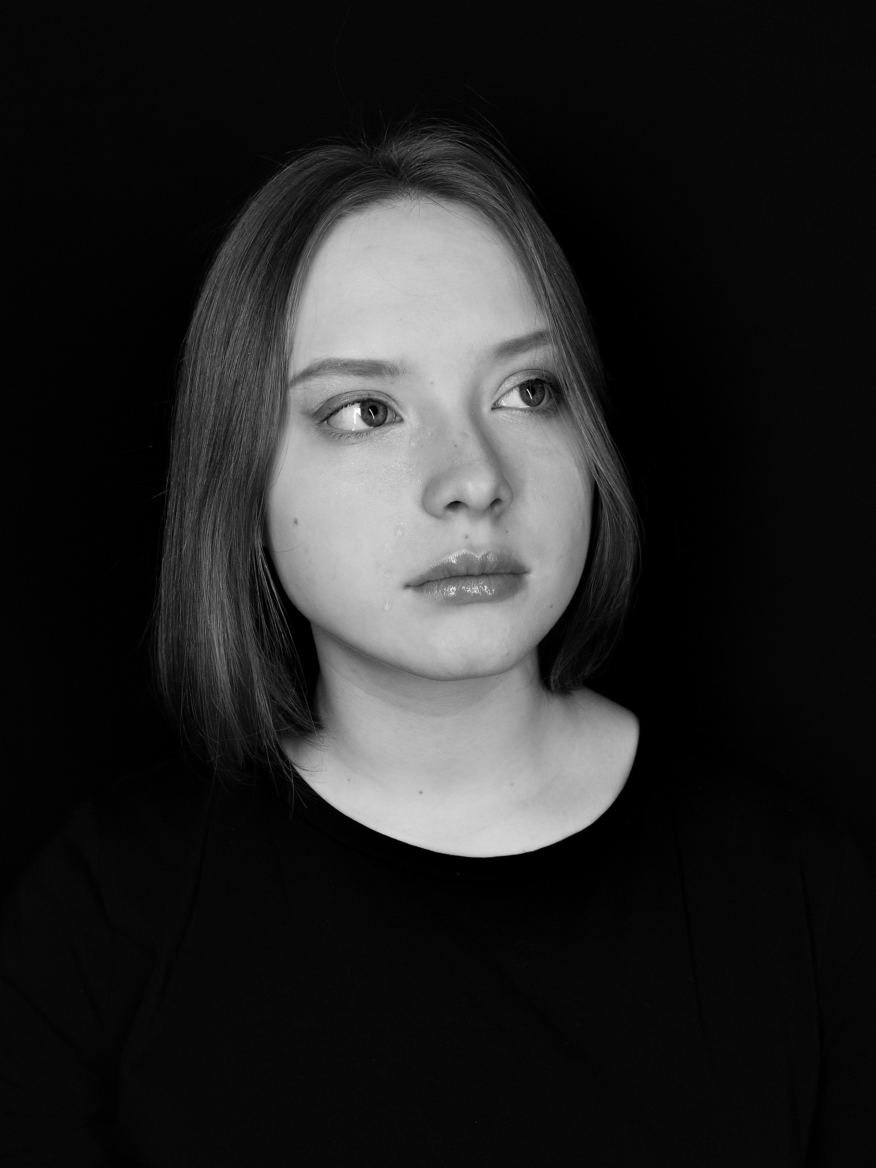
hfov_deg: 45.4
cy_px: 584
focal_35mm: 31
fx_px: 1046
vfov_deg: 58.3
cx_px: 438
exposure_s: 1/100
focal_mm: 4.75
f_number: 1.8
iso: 160
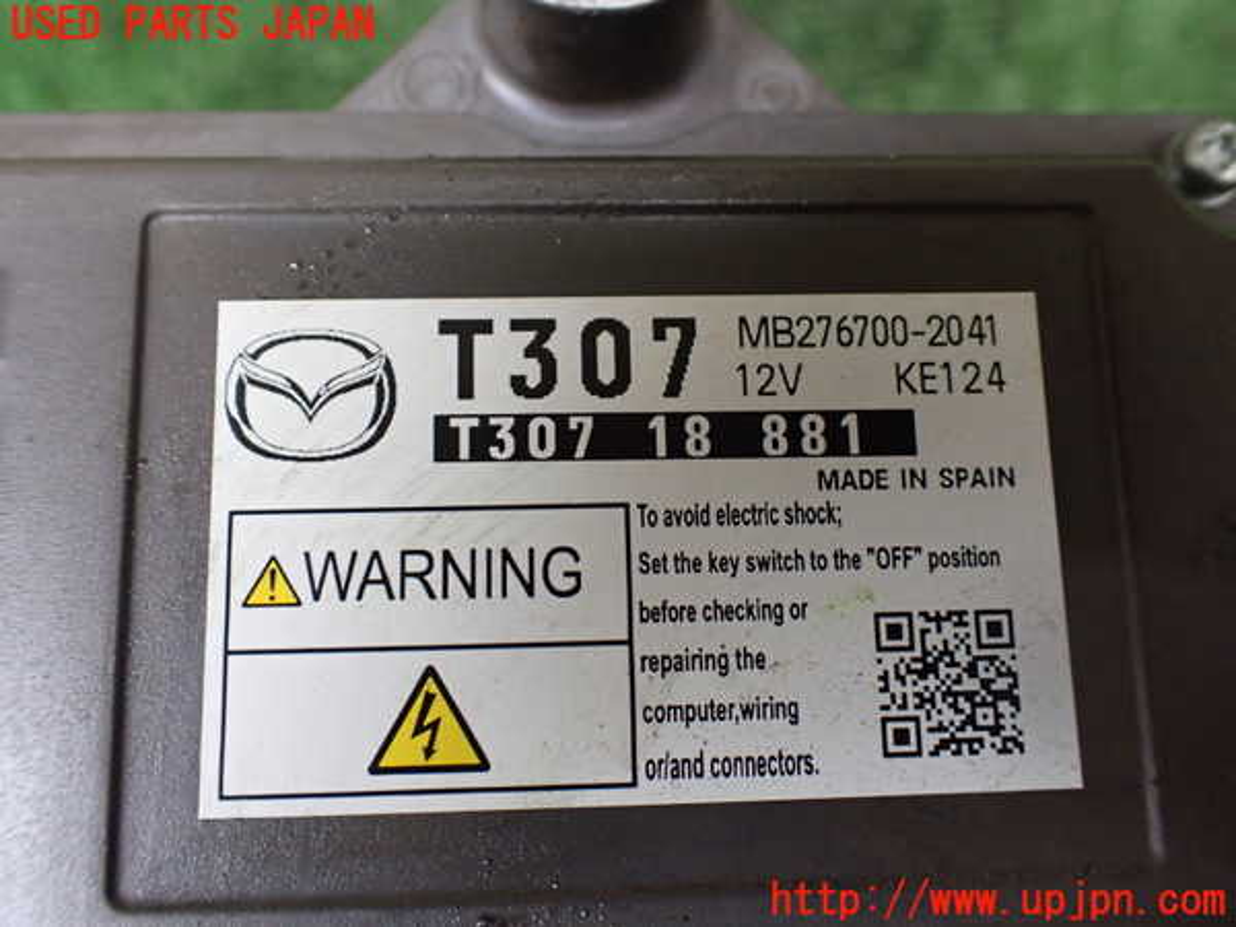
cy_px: 464
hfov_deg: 60.0
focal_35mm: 30
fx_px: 1071
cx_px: 618
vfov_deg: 46.8
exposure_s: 1/125
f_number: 2.3
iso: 640
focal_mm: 5.4
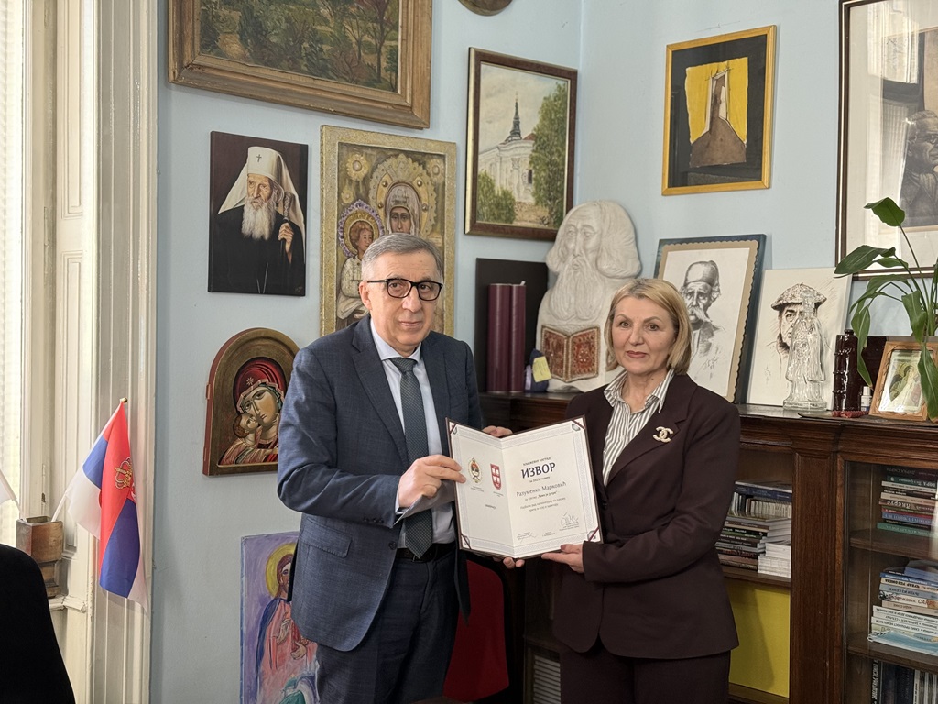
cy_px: 352
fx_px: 1301
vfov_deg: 30.3
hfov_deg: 39.7
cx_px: 469
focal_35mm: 48
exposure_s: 1/50
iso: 100
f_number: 1.78
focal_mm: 6.76
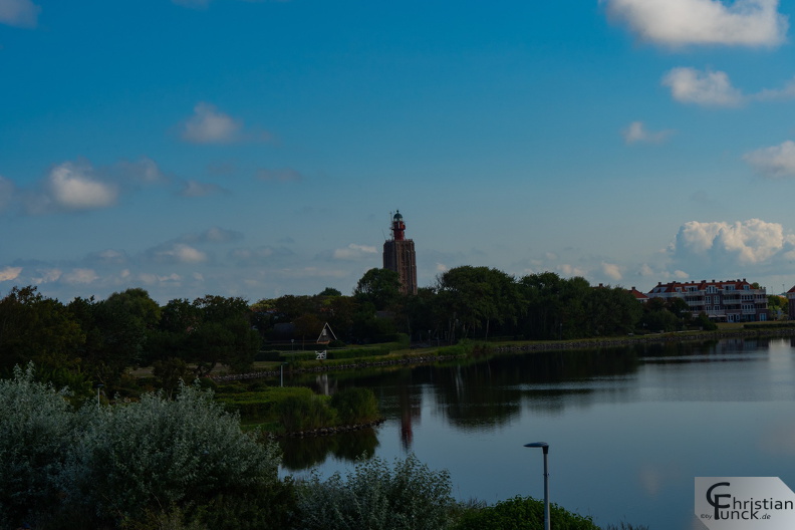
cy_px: 265
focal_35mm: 64
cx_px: 398
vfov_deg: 21.2
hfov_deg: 31.4
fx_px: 1413
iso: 800
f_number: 22
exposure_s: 1/160
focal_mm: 64
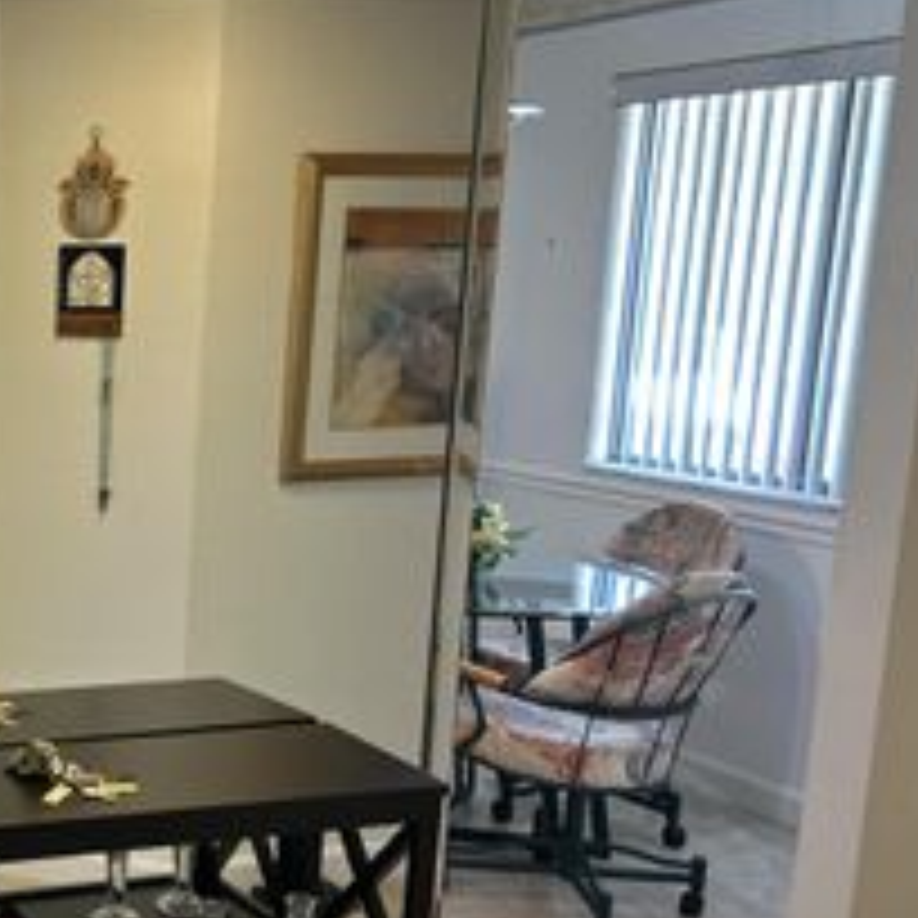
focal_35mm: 52
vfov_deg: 32.6
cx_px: -130
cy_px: 578
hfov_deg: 29.1
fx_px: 1560
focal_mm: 6.86
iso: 160
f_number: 1.78
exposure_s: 1/60
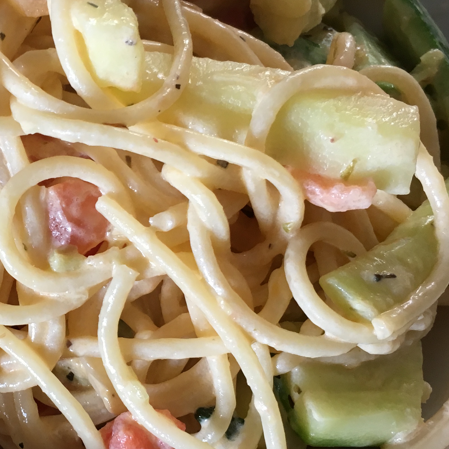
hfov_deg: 25.6
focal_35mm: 65
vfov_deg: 26.5
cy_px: 252
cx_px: 38
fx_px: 954
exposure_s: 1/30
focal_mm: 4.15
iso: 50
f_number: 2.2
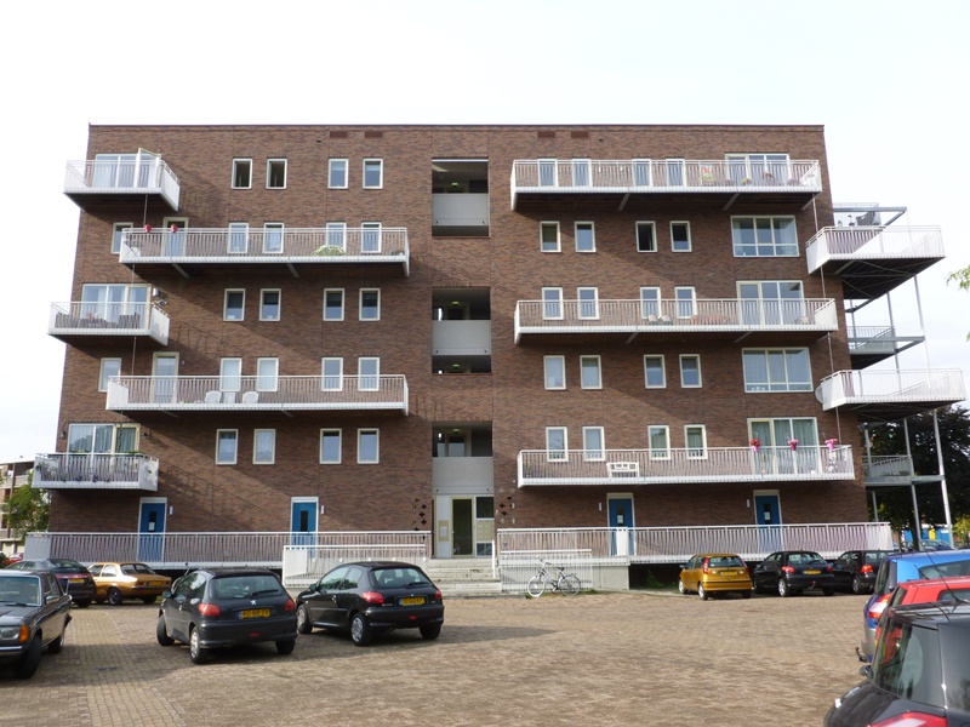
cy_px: 364
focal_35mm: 28
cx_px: 485
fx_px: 785
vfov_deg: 49.7
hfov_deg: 63.4
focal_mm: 5
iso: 100
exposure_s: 1/400
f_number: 3.3
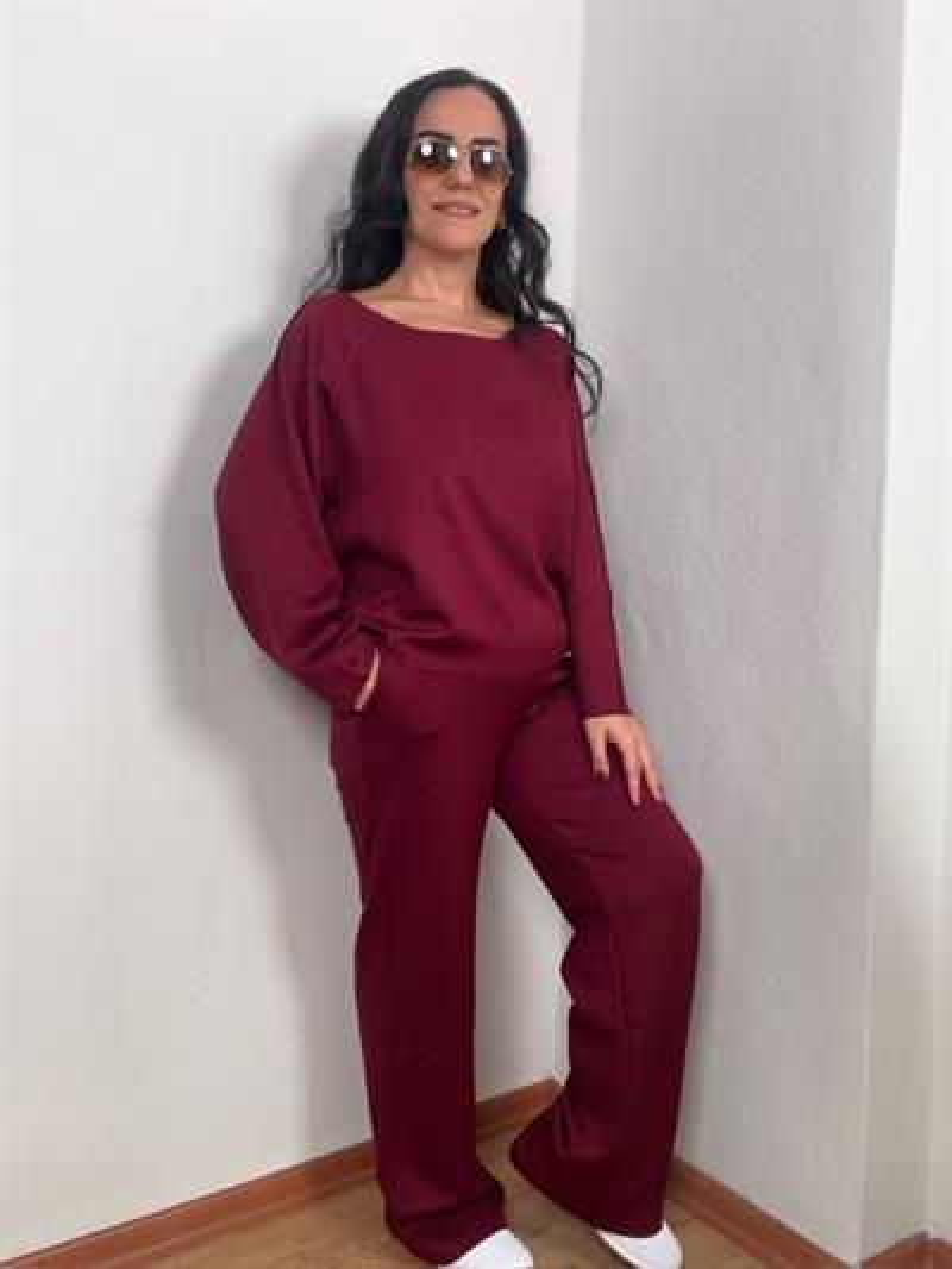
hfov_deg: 46.8
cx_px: 476
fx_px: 1100
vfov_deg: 60.0
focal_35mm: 30
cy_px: 634
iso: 100
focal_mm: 2.71
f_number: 2.2
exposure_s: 1/105
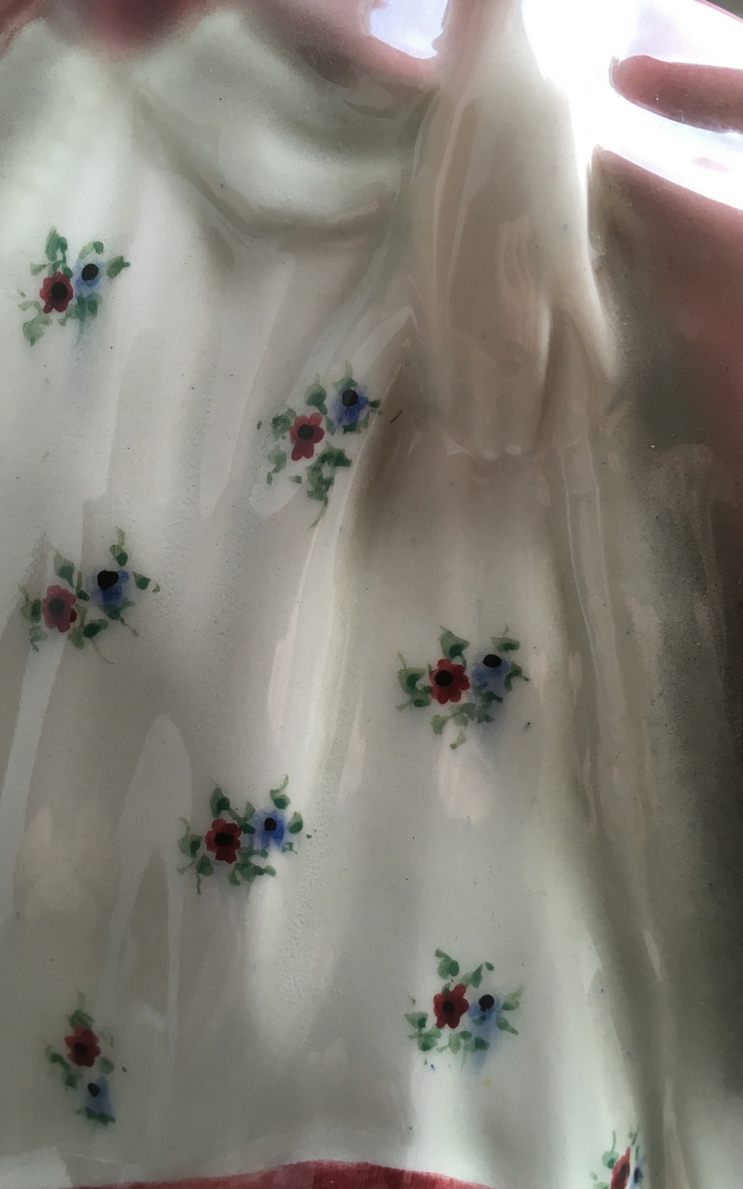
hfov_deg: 37.1
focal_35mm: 34
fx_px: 1102
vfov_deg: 56.7
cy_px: 592
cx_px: 293
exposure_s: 1/33
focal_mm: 4.15
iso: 25
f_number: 2.2
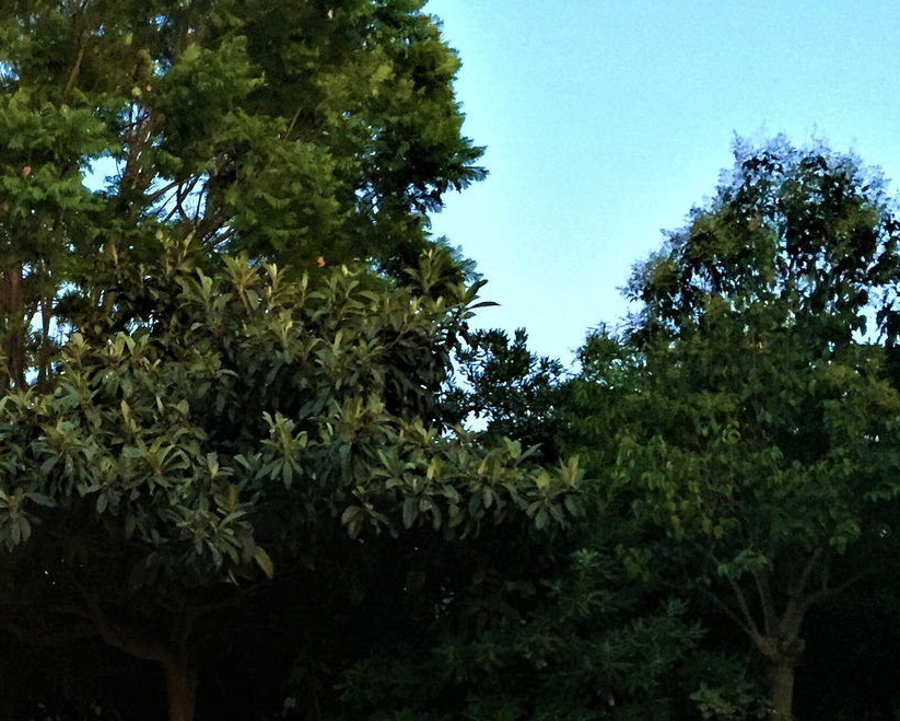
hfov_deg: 32.6
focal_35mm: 55
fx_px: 1466
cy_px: 626
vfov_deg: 26.8
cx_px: 107
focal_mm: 4.15
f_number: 2.2
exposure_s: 1/17
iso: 320
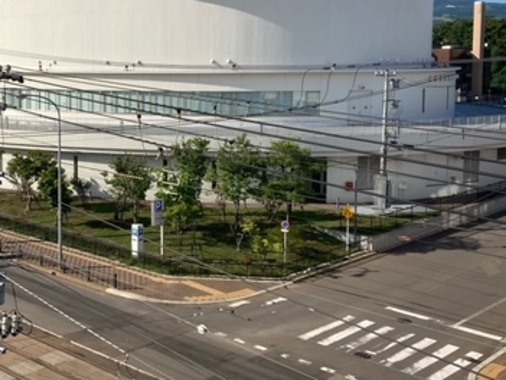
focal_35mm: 51
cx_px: 94
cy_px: 119
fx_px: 746
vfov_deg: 28.4
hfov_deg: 36.1
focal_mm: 3.99
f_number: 1.8
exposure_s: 1/2404
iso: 20
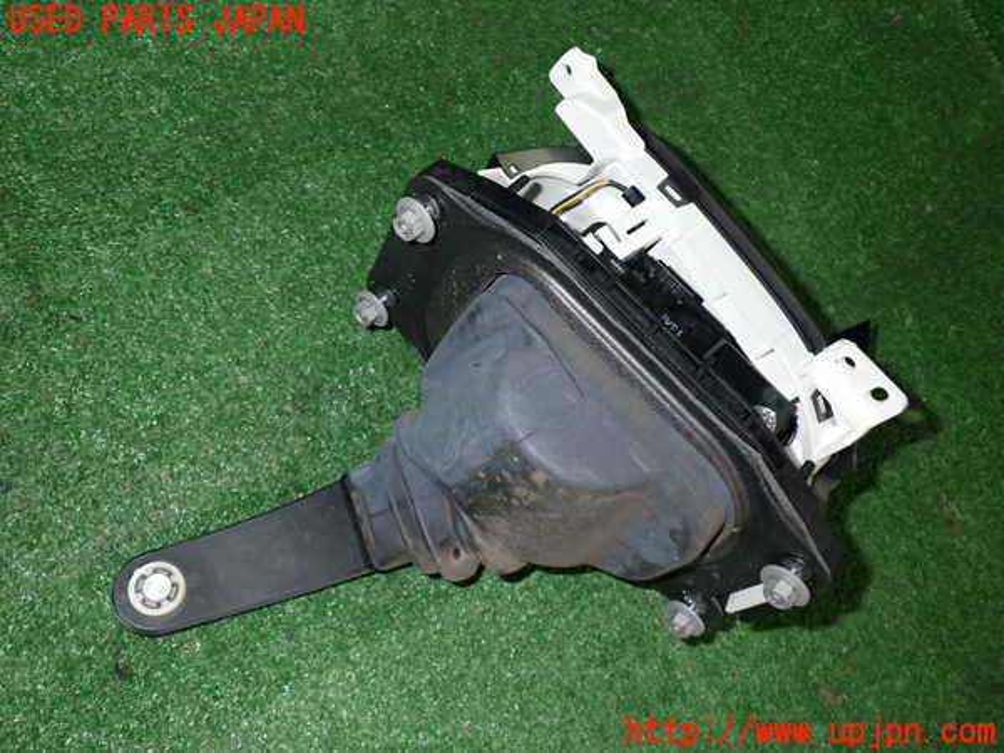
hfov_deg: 60.0
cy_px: 376
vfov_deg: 46.8
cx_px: 502
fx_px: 870
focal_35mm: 30
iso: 320
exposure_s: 1/30
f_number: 6.3
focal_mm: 5.4
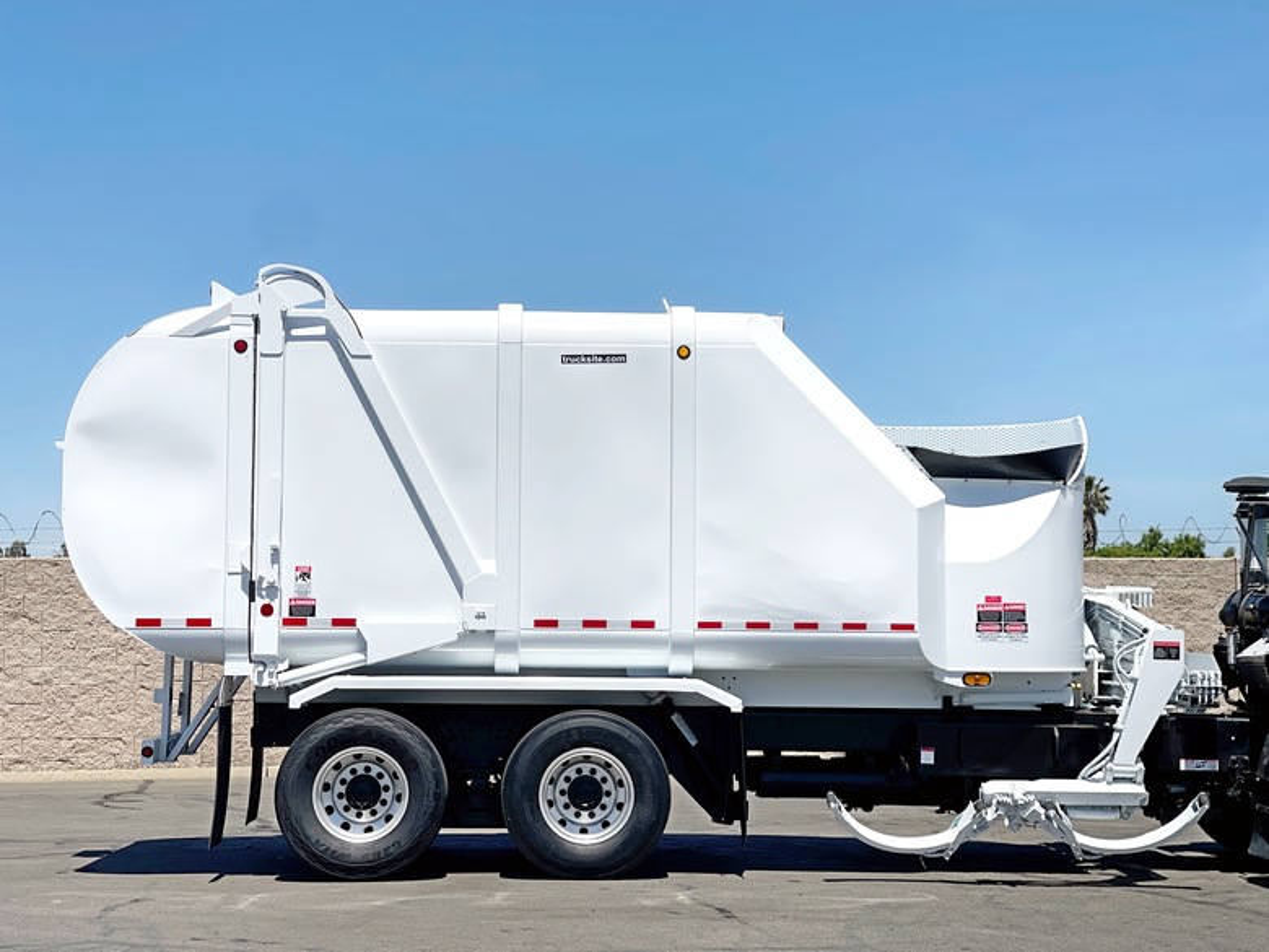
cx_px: 634
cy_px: 476
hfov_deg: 30.3
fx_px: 2346
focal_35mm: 64
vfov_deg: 22.9
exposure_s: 1/3650
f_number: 2.2
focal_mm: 7.5
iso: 32
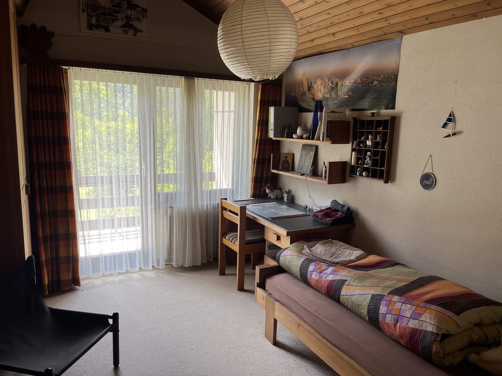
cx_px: 251
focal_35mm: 26
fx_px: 377
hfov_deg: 67.3
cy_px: 188
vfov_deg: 53.1
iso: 50
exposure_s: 1/100
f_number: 1.6
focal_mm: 5.1
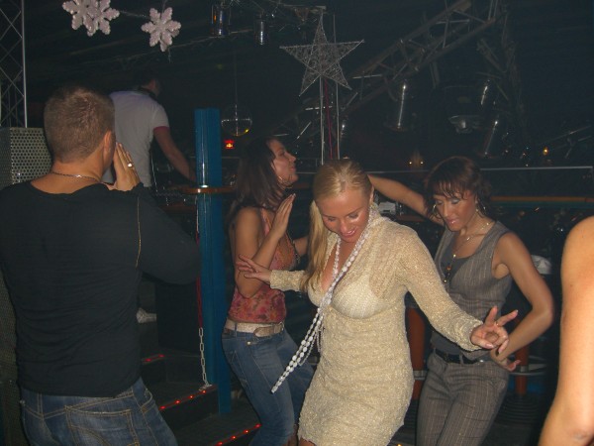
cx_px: 297
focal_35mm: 38
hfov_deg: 49.0
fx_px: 652
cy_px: 223
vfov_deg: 37.7
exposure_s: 1/60
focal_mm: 7.9
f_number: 2.8
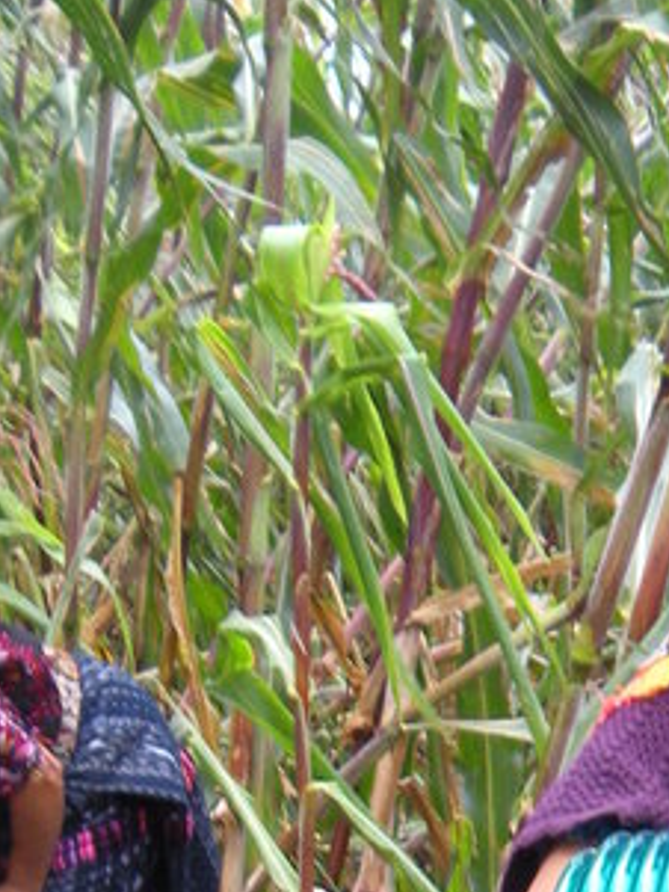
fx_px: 3064
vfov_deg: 15.3
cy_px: 1342
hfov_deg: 12.3
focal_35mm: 119
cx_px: 725
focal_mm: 5.9
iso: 64
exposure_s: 1/42.8
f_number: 3.8
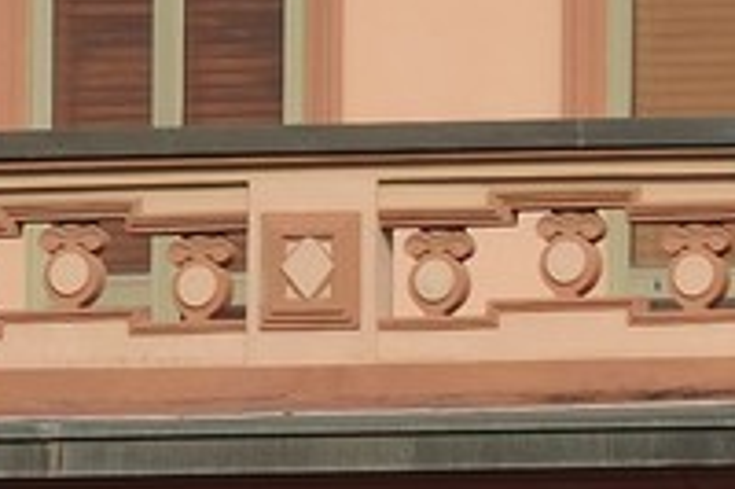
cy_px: 585
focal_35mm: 640
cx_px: 2359
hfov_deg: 3.2
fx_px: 13056
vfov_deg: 2.1
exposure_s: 1/250
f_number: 11
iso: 200
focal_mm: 80
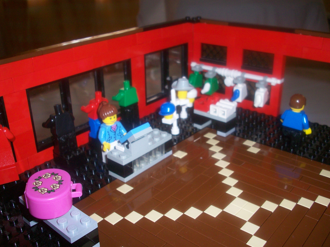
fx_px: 353
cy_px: 124
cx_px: 165
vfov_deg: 38.7
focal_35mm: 37
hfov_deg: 50.1
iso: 80
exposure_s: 1/64
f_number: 2.8
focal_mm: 6.2
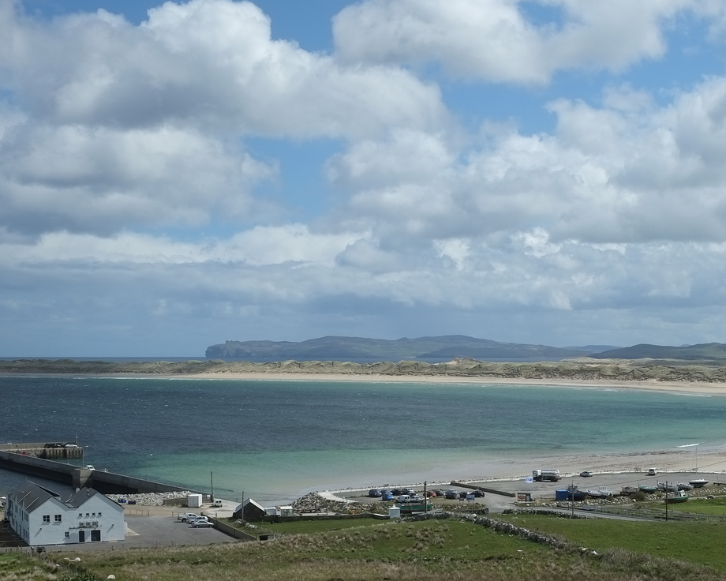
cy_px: 405
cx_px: 559
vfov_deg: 24.4
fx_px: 1332
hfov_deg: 29.9
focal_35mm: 62
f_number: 10
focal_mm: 25.4
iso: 200
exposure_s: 1/420
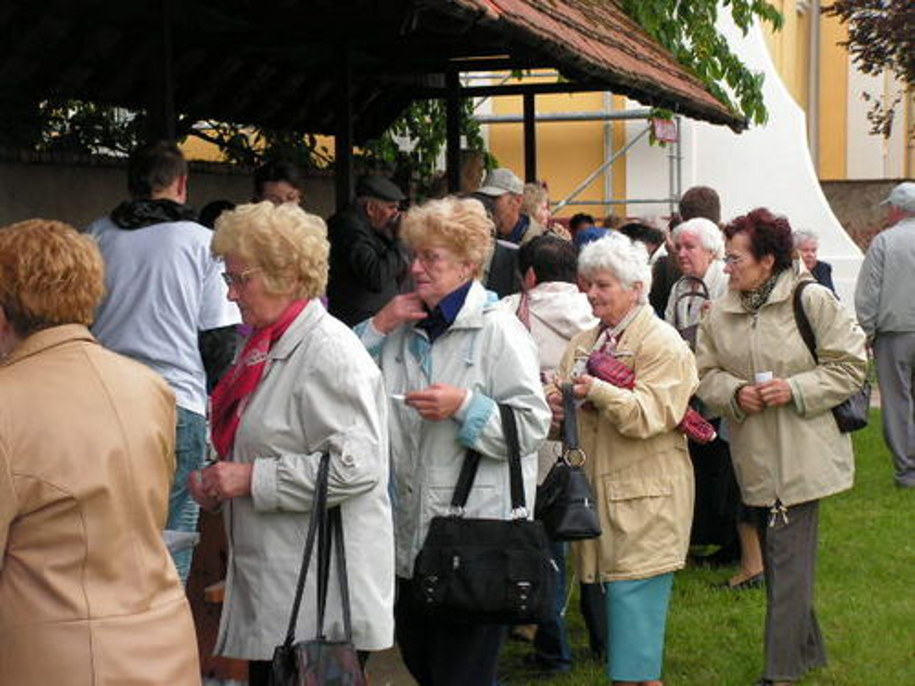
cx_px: 458
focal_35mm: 87
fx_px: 2300
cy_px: 343
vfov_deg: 17.0
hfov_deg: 22.5
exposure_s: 1/100
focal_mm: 14.5
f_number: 3.3
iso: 100
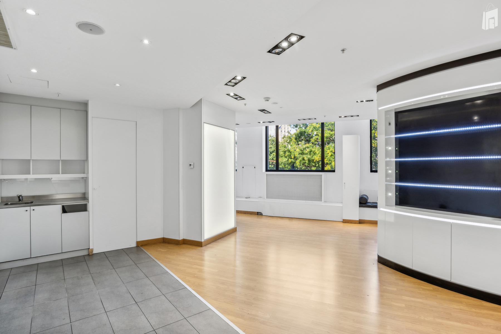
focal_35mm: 18
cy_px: 167
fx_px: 250
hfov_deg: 90.0
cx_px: 250
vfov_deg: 67.4
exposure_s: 1/6
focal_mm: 18
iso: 80
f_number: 11
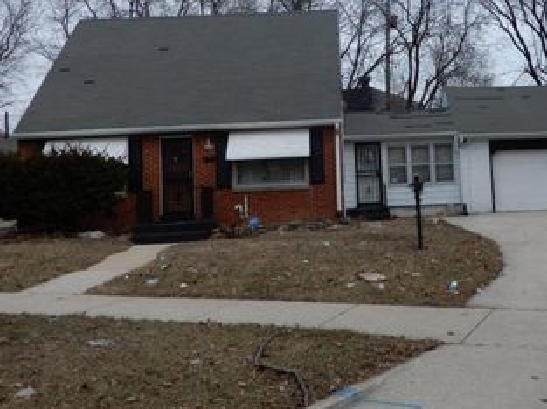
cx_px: 367
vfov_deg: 29.8
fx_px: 758
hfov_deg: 39.2
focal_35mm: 48
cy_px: 107
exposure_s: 1/800
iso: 80
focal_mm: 5.4
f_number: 3.5
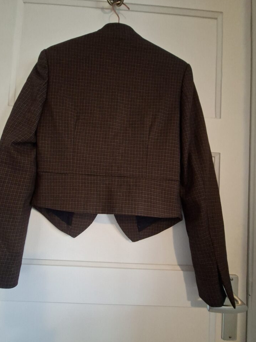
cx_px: 120
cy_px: 179
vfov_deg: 102.0
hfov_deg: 85.5
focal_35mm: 14
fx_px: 138
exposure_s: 1/20
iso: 500
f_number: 2.2
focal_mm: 1.74
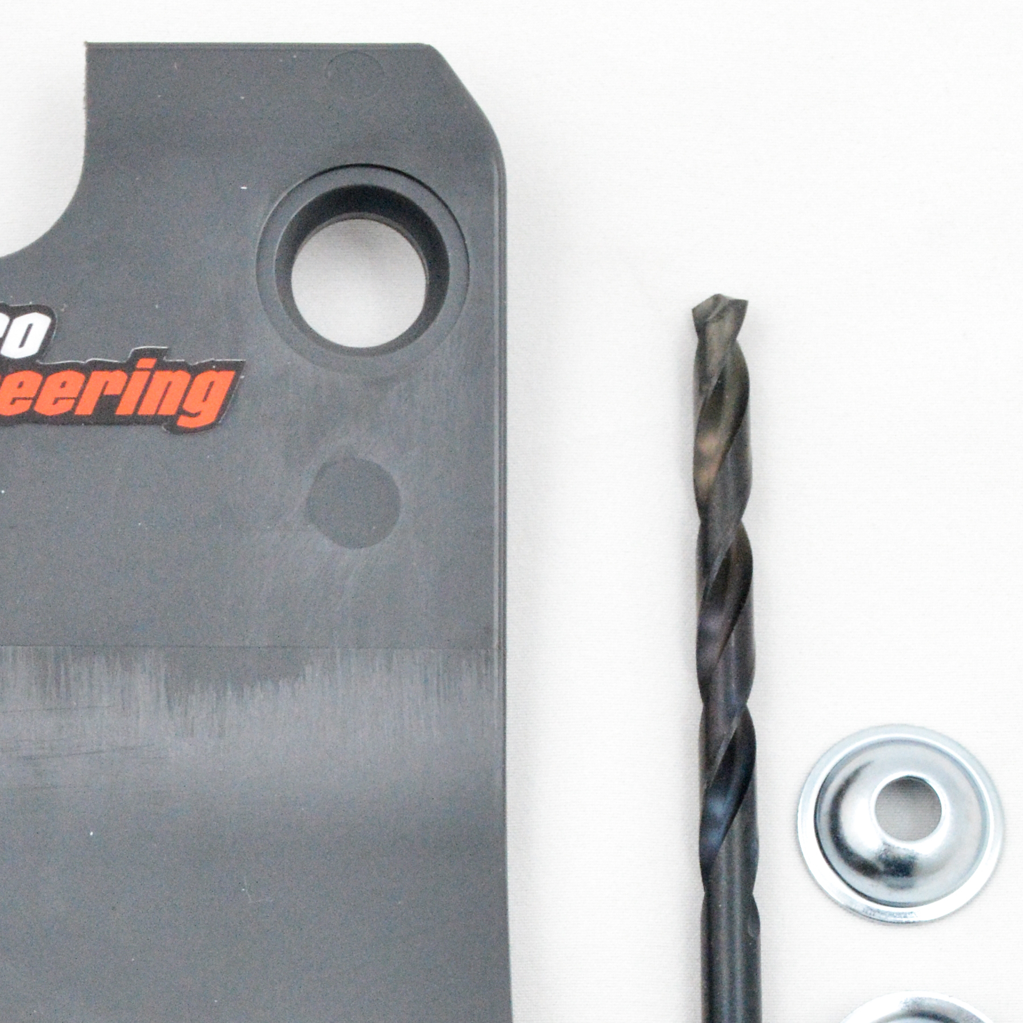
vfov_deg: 12.4
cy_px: 1257
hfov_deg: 12.6
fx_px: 4581
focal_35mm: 137
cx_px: 107
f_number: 8
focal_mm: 32
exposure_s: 1/20
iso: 1600
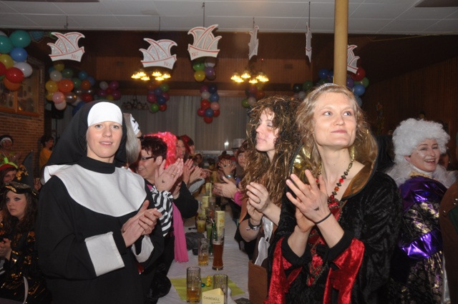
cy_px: 152
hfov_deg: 57.3
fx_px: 419
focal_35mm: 33
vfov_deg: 39.9
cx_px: 229
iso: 400
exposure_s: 1/60
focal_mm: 22
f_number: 5
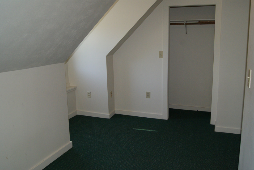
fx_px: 233
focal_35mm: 33
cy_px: 85
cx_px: 127
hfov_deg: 57.2
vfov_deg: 40.1
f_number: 5.6
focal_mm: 22
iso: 400
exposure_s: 1/60
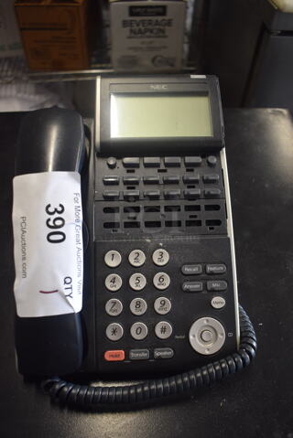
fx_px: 329
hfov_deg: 48.0
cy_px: 219
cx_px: 146
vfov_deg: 67.4
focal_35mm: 27
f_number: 4
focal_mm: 18
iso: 800
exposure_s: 1/60
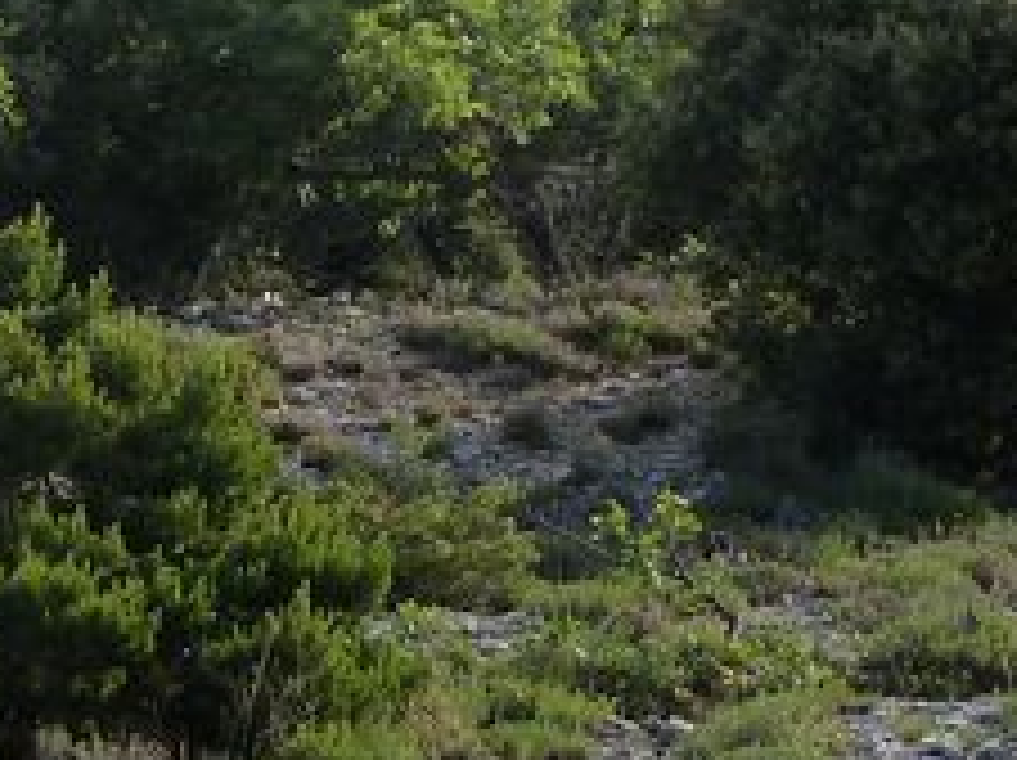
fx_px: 6134
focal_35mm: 209
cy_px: 310
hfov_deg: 9.5
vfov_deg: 7.1
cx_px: 616
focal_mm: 9.7
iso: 125
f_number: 5
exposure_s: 1/500
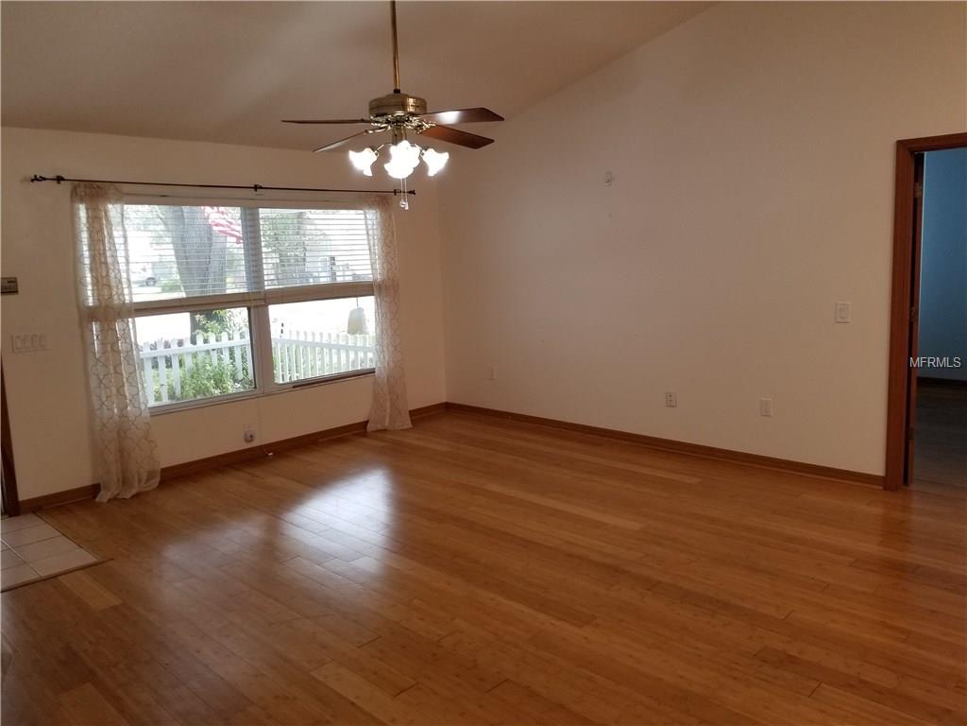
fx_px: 726
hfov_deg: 67.3
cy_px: 363
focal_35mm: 26
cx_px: 484
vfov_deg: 53.1
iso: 100
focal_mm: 4.25
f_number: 1.7
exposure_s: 1/120
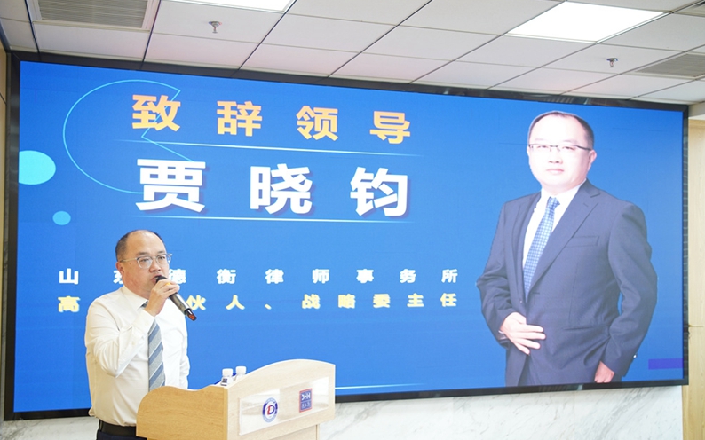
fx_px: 730
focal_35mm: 38
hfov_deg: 51.5
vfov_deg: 33.6
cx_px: 352
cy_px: 230
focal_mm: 37
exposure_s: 1/40
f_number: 4
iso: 320
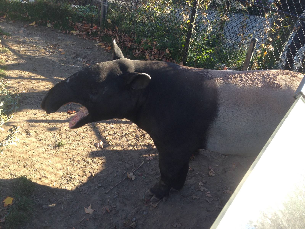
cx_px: 152
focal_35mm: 33
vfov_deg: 42.9
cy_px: 114
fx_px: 291
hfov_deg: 55.4
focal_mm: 4.12
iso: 50
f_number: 2.4
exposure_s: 1/221
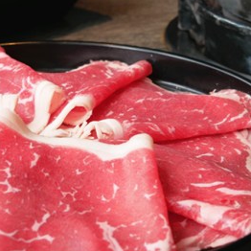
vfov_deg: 17.9
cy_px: 92
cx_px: 64
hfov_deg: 17.8
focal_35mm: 97
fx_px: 796
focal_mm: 24
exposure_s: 1/50
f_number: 5.6
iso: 320
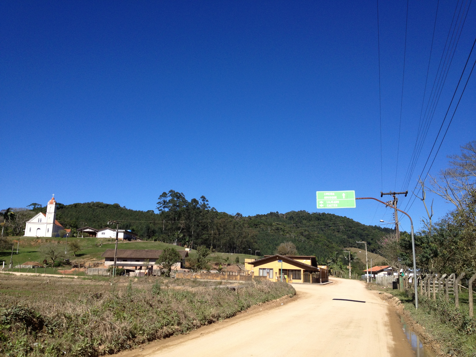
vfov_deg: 40.7
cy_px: 178
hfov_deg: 52.6
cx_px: 238
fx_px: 481
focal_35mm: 35
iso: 50
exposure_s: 1/1972
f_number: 2.4
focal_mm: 4.28
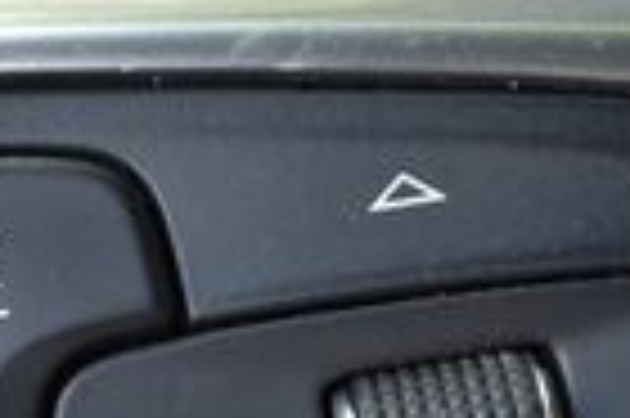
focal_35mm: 144
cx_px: 338
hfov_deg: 14.2
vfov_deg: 9.3
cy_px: 569
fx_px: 2522
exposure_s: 1/125
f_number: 3.8
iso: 1000
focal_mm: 21
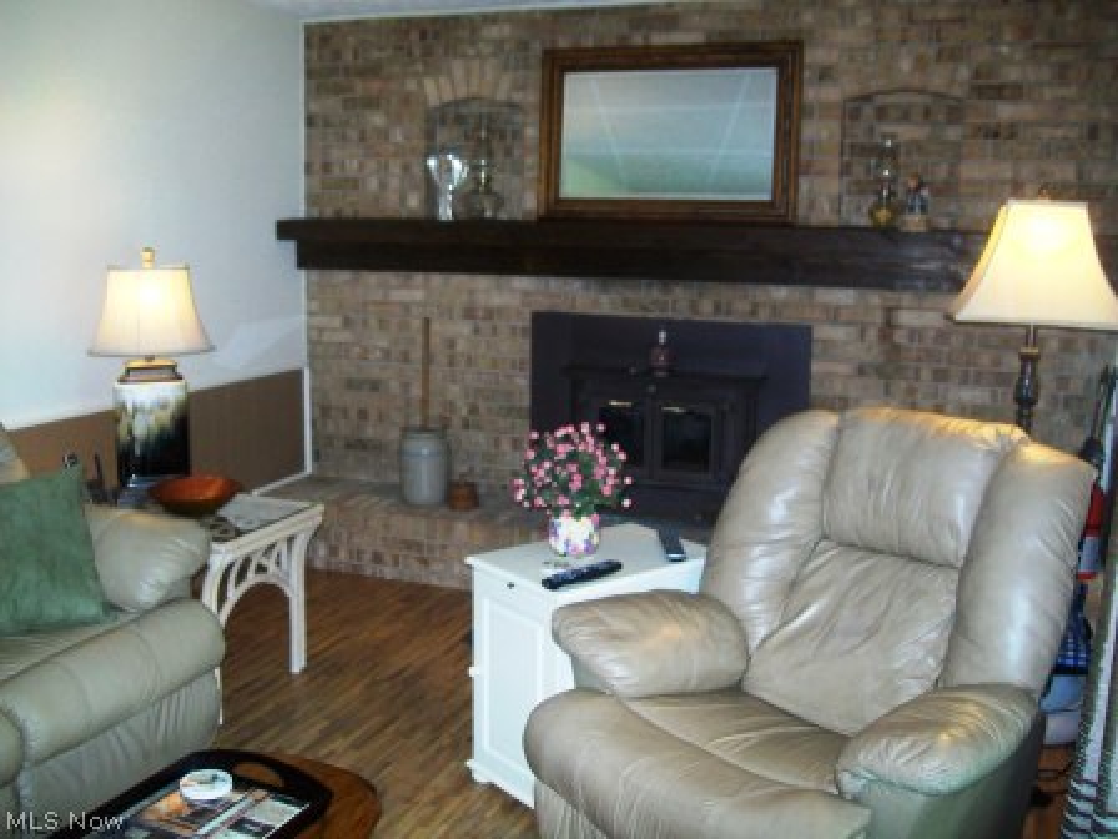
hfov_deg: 54.0
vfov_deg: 41.8
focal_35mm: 34
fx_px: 1098
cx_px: 559
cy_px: 420
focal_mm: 6.1
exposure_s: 1/60
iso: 160
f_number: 2.7
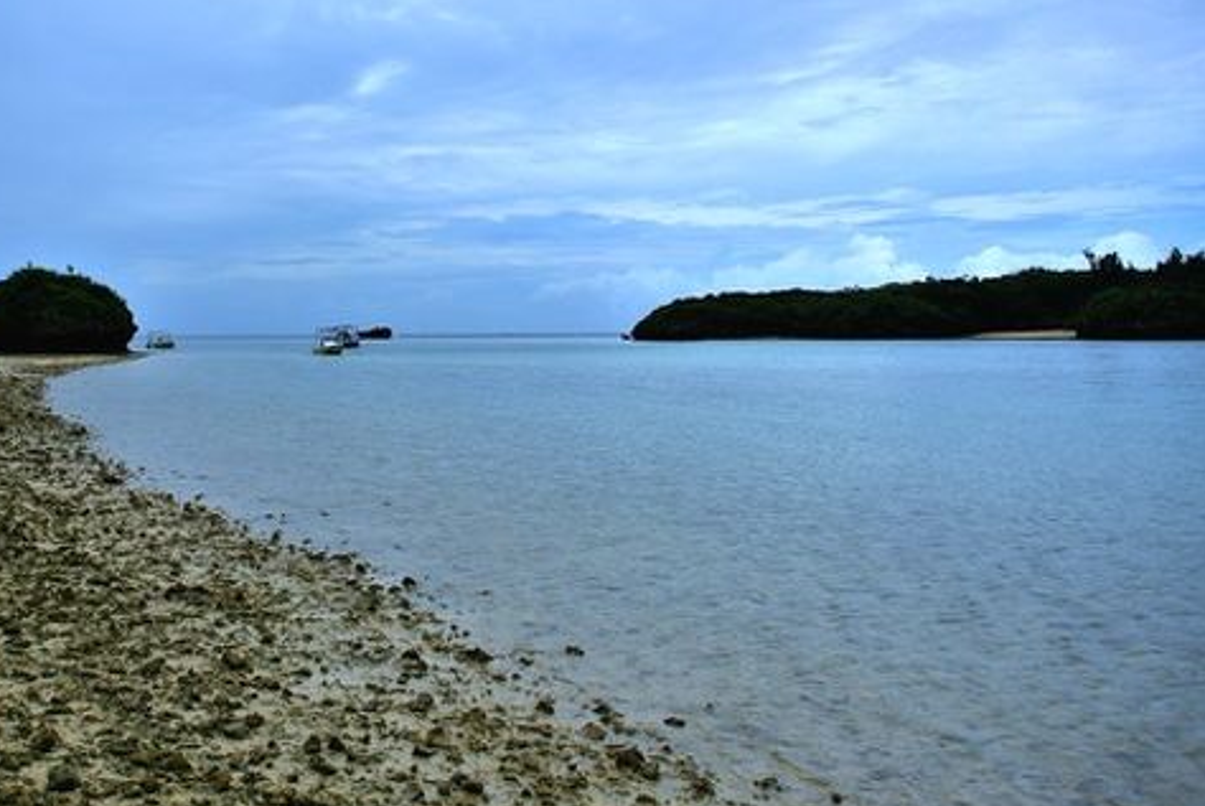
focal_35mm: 37
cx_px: 384
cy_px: 329
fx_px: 1240
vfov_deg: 35.9
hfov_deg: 50.7
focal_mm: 10
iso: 100
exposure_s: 1/640
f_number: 3.2
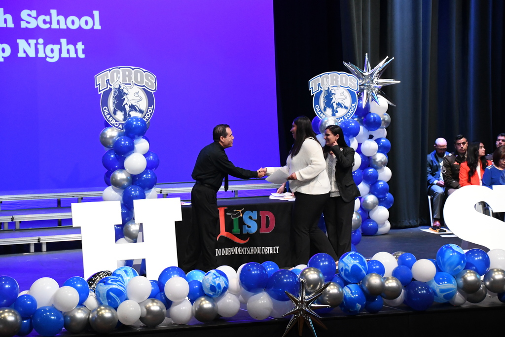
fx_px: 1683
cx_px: 252
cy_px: 168
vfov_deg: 11.4
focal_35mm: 120
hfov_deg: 17.1
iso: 6400
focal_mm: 80
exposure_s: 1/320
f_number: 5.3
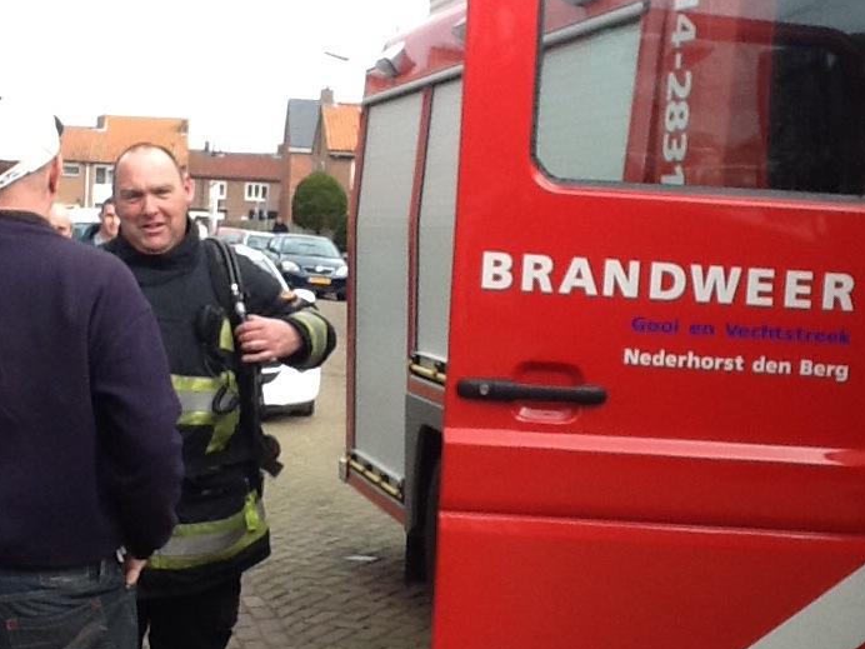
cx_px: 351
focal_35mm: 61
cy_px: 325
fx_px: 1524
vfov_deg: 24.0
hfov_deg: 31.6
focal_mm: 2.03
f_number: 2.4
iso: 40
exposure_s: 1/237
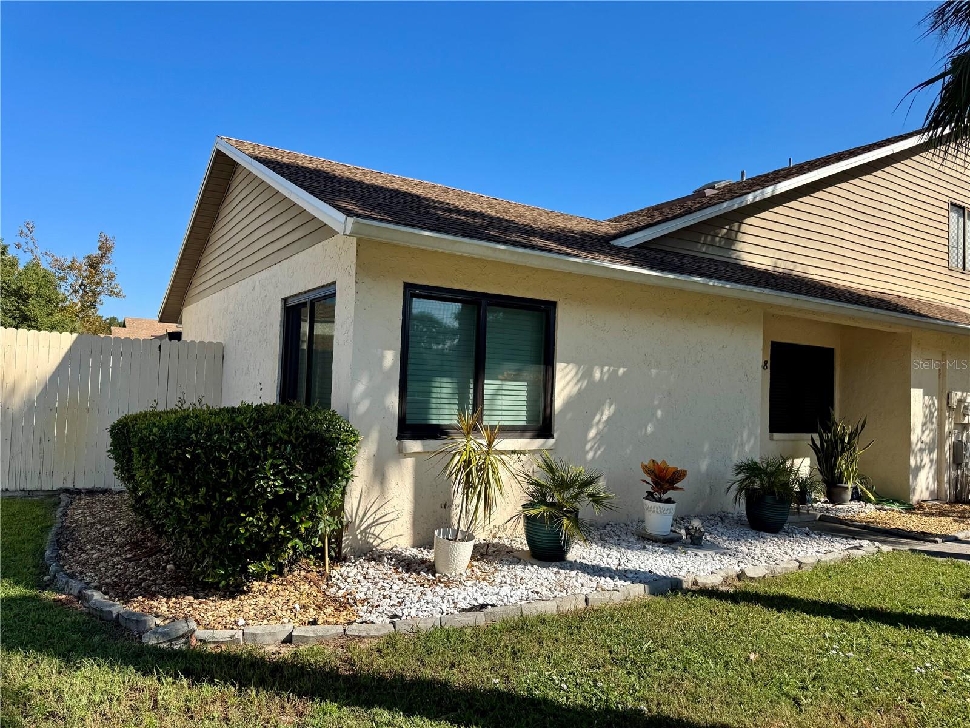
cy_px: 364
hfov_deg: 71.6
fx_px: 673
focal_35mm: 24
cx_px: 485
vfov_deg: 56.8
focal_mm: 6.76
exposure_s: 1/3597
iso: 80
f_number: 1.78
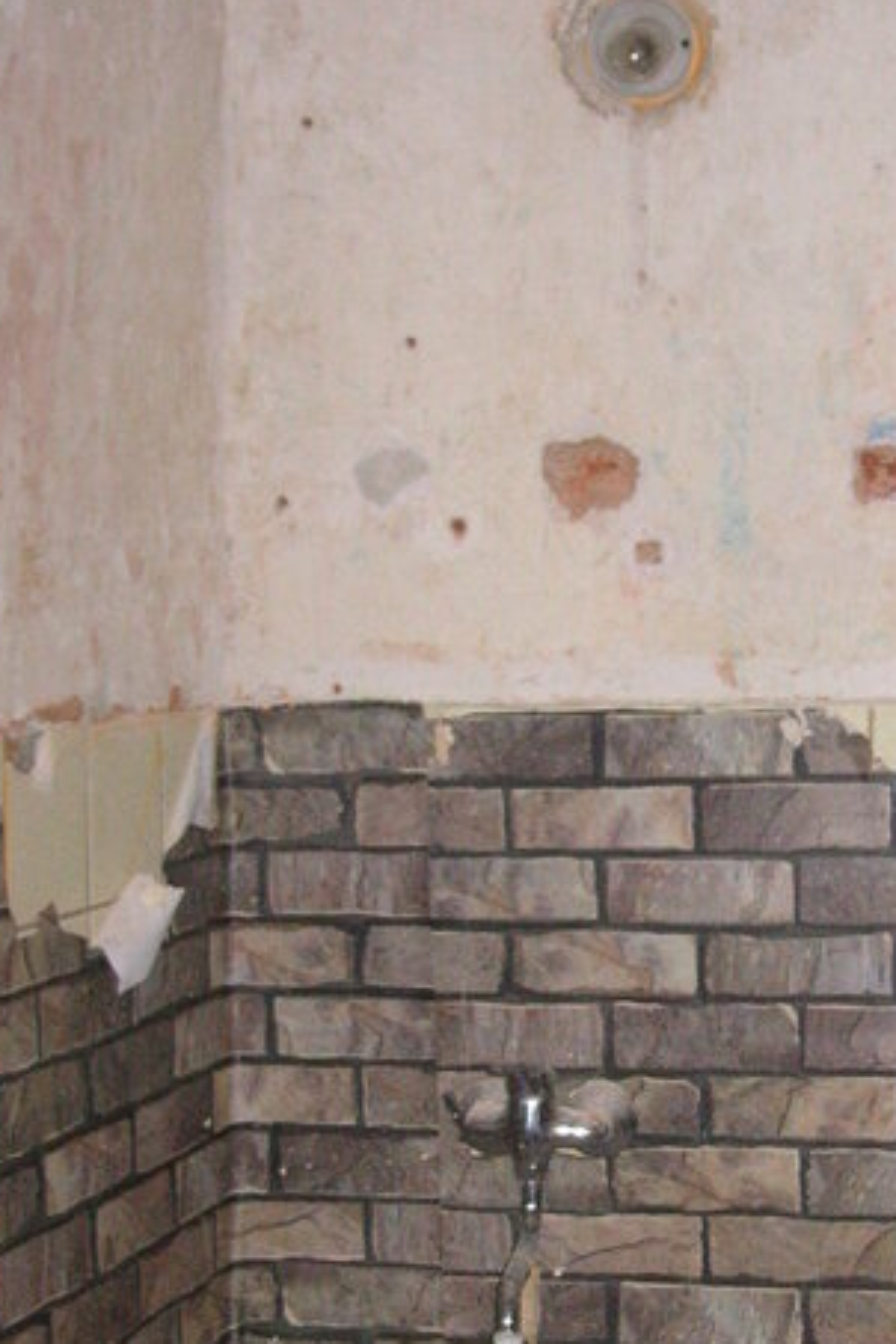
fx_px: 2538
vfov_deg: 29.5
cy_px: 837
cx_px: 656
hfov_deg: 19.9
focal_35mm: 68
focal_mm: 6.1
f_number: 2.8
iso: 160
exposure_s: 1/45
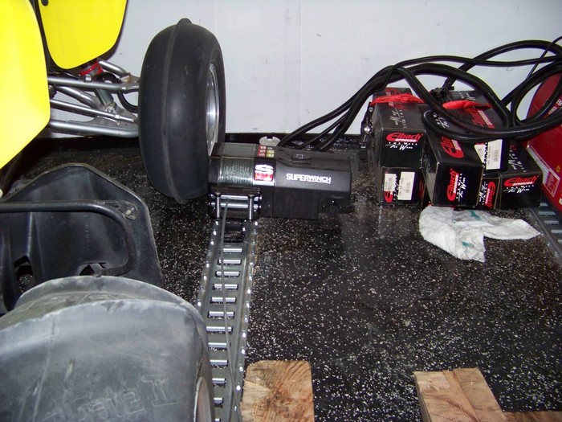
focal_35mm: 36
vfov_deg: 39.7
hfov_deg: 51.4
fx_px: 584
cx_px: 281
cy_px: 211
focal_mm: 5.85
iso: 200
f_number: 2.8
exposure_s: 1/30
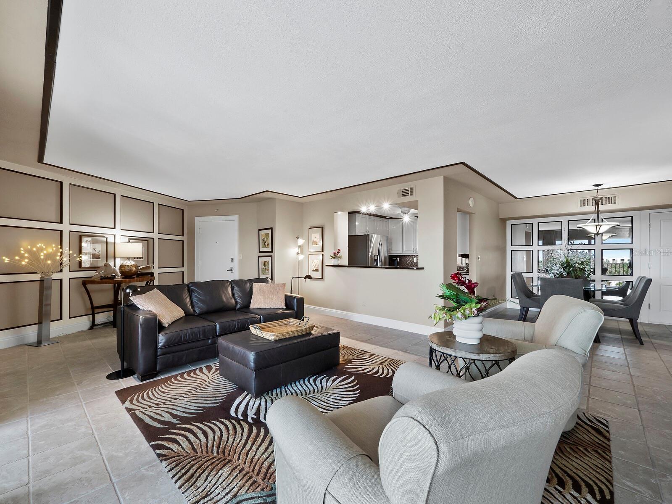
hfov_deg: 102.1
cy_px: 252
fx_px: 272
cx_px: 336
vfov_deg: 85.7
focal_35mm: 14
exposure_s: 1/3
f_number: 11
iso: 400
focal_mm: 7
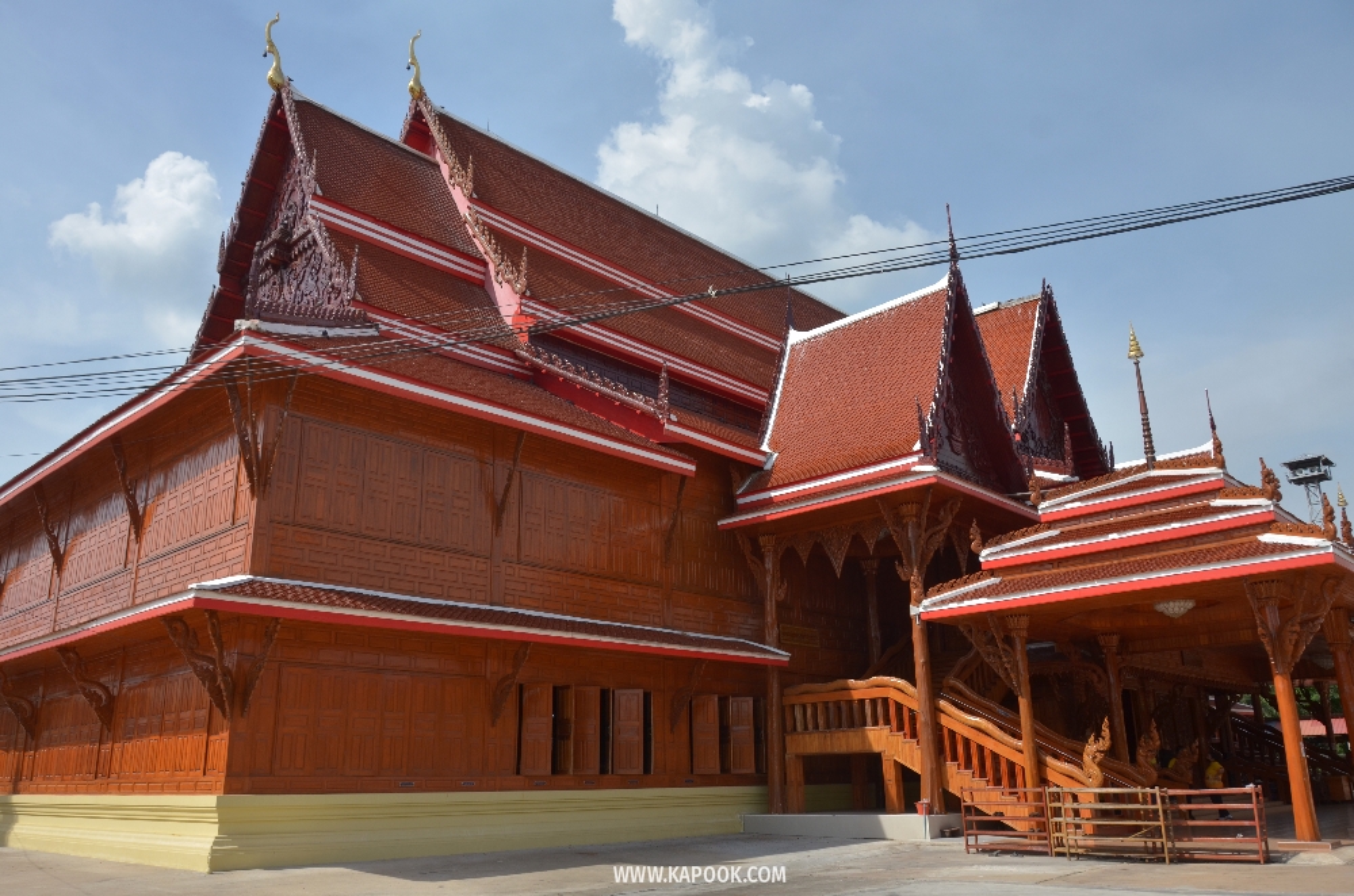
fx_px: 1013
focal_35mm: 27
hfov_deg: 67.5
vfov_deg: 47.7
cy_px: 448
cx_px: 677
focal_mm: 18
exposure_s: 1/1000
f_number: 6.3
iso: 200
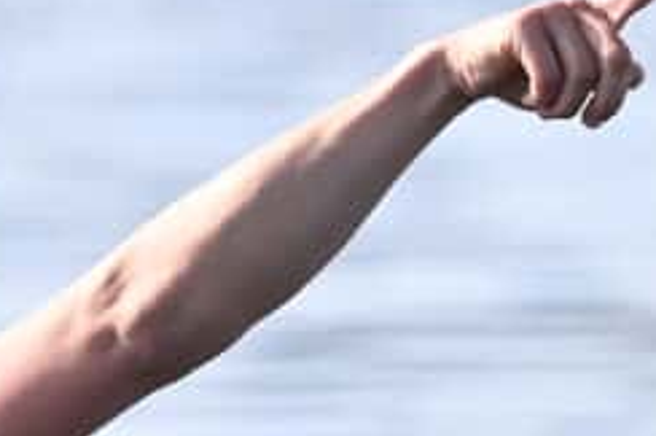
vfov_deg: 0.9
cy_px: 697
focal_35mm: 1577
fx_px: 28698
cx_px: 27
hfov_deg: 1.3
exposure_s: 1/1250
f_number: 5.6
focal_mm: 320
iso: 500
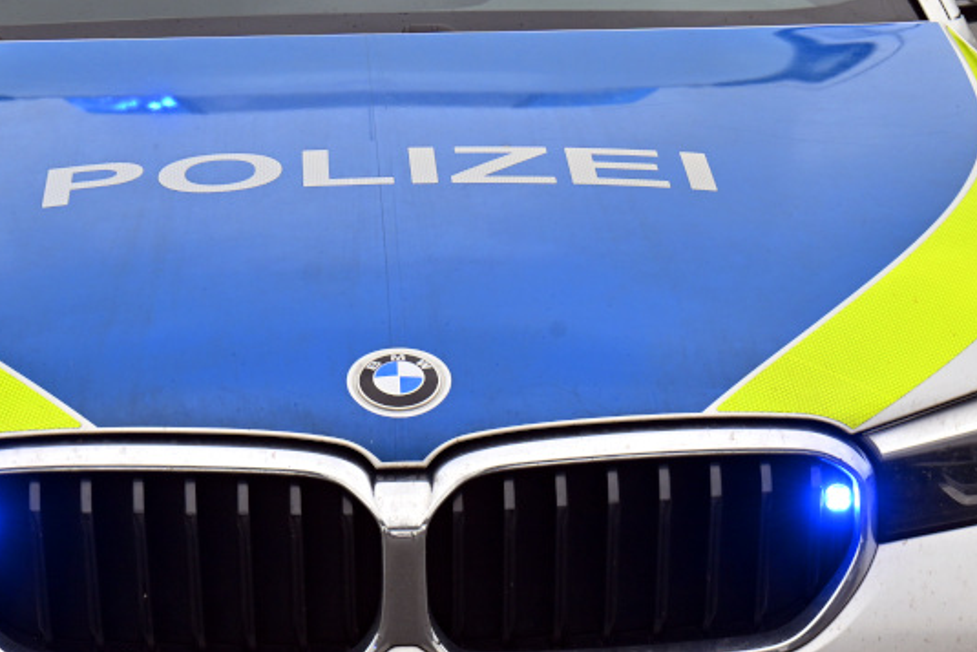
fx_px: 3339
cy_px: 118
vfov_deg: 11.1
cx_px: 466
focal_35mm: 123
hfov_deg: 16.6
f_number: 10
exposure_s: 1/250
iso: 250
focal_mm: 70
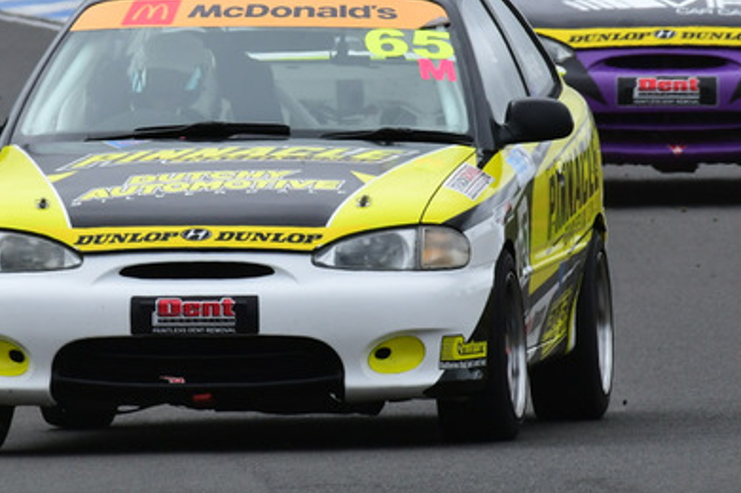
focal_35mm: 1537
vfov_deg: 0.9
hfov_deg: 1.3
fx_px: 31609
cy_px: 53
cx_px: 233
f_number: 13
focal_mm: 500
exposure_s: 1/640
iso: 640
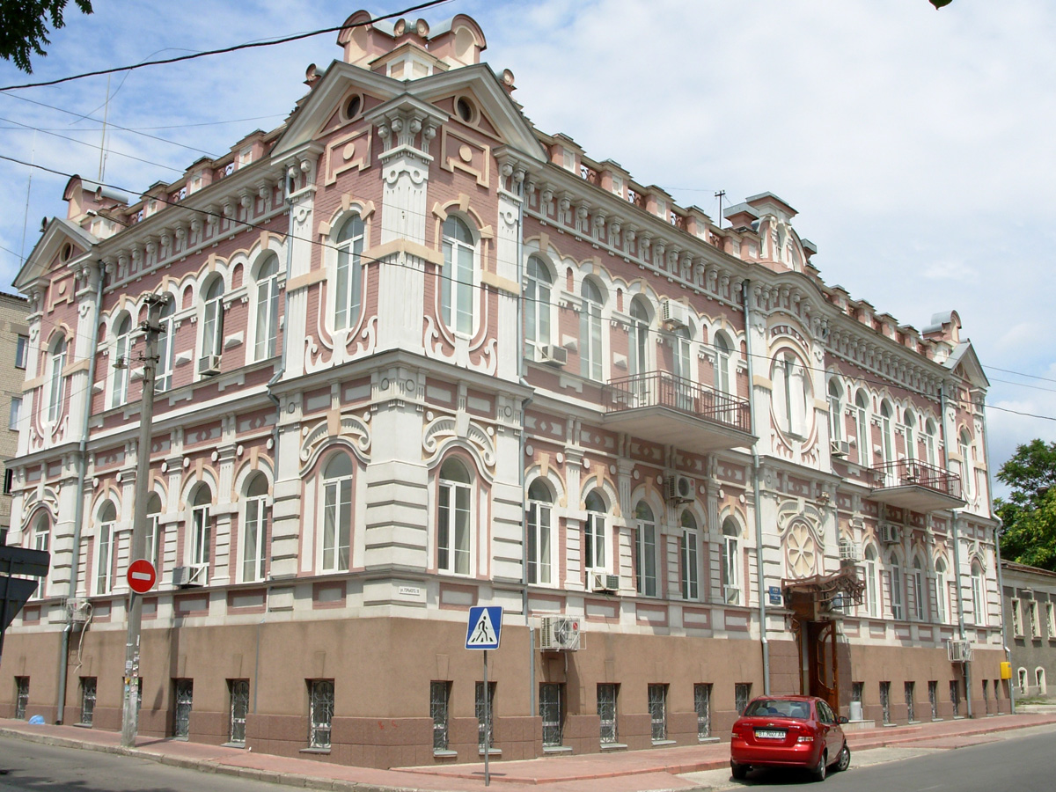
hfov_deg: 49.0
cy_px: 396
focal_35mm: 38
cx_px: 528
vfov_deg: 37.7
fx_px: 1159
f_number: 4.9
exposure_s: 1/683
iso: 50
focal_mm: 6.3
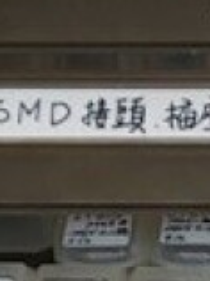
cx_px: 265
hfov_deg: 9.6
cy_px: 445
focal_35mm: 152
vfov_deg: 12.3
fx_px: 1233
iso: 250
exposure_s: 1/50
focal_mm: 4.6
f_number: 1.8
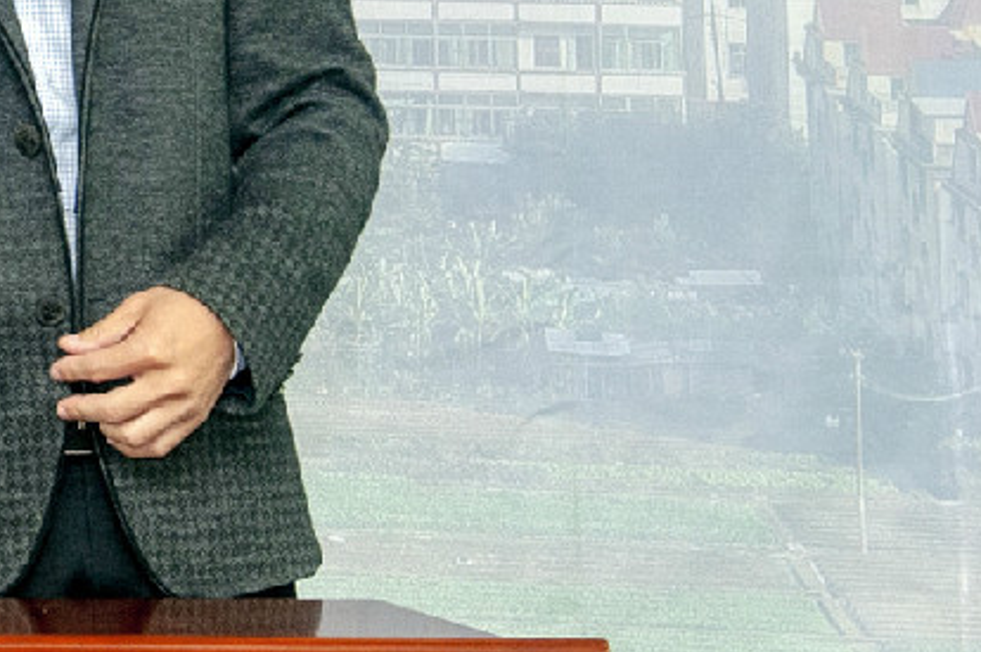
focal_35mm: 170
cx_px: -299
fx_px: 4627
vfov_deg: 7.9
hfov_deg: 11.8
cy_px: -261
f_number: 8
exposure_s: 1/60
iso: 1000
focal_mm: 44
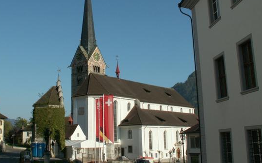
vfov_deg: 29.1
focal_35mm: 44
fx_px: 314
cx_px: 110
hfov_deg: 45.1
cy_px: 62
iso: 50
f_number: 7.1
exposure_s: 1/250
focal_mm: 5.86
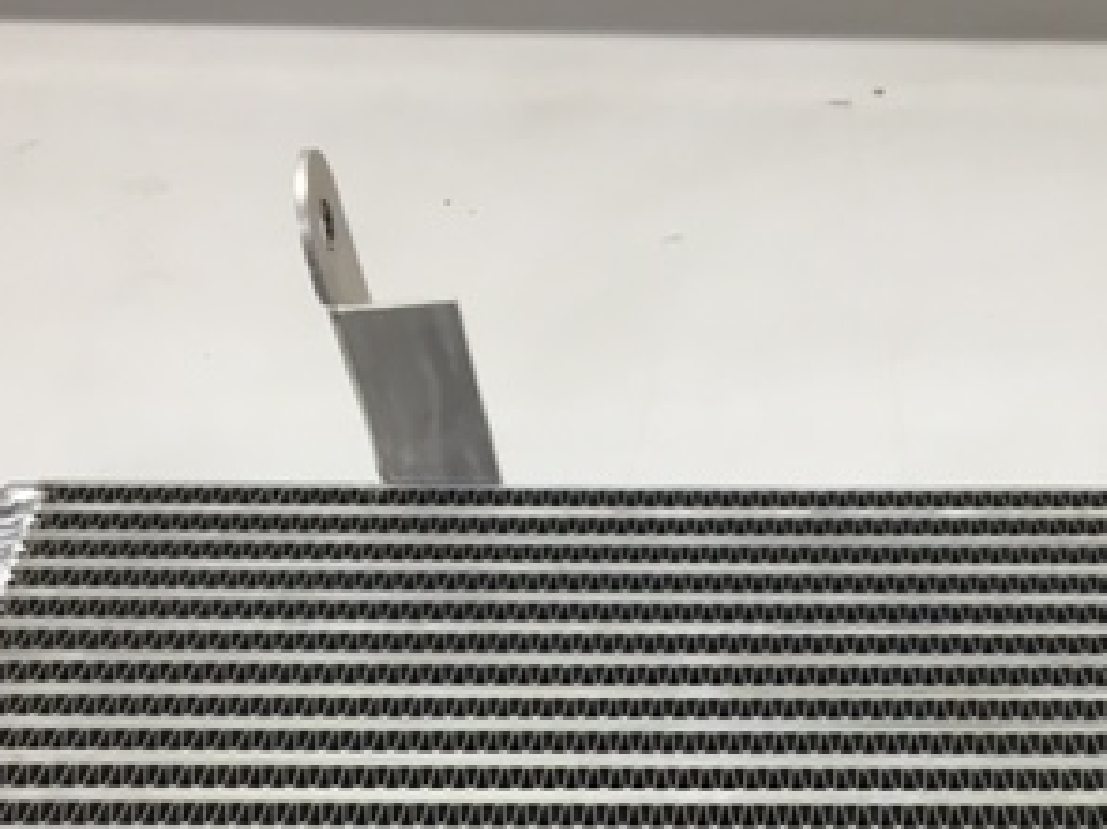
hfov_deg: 30.5
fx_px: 2014
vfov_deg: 22.4
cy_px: 829
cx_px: 724
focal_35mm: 63
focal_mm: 4.15
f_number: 2.2
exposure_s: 1/33
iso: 64
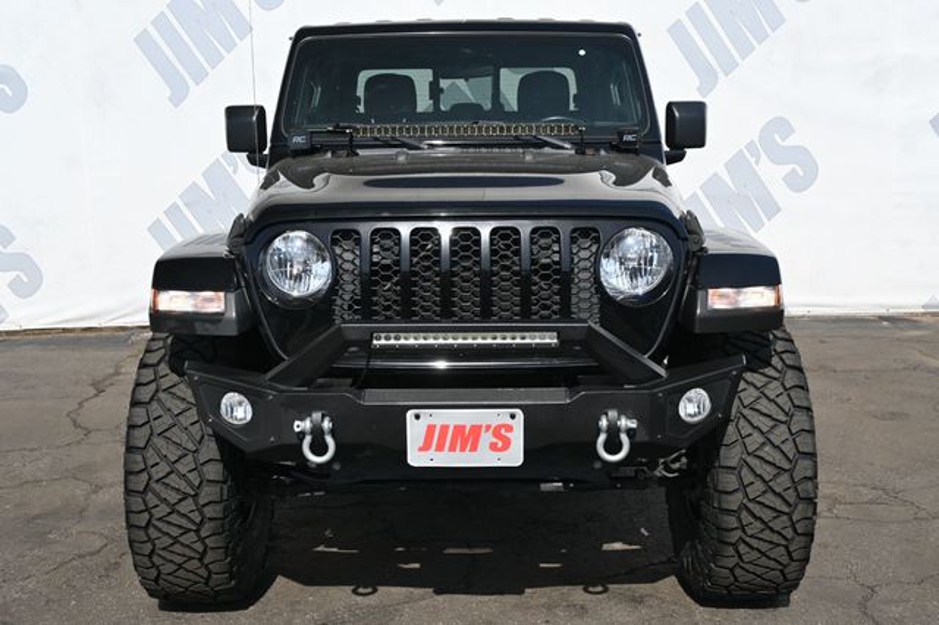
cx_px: 470
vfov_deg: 31.9
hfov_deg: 46.4
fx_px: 1095
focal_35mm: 42
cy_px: 312
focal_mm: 28
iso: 100
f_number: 5.6
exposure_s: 1/250
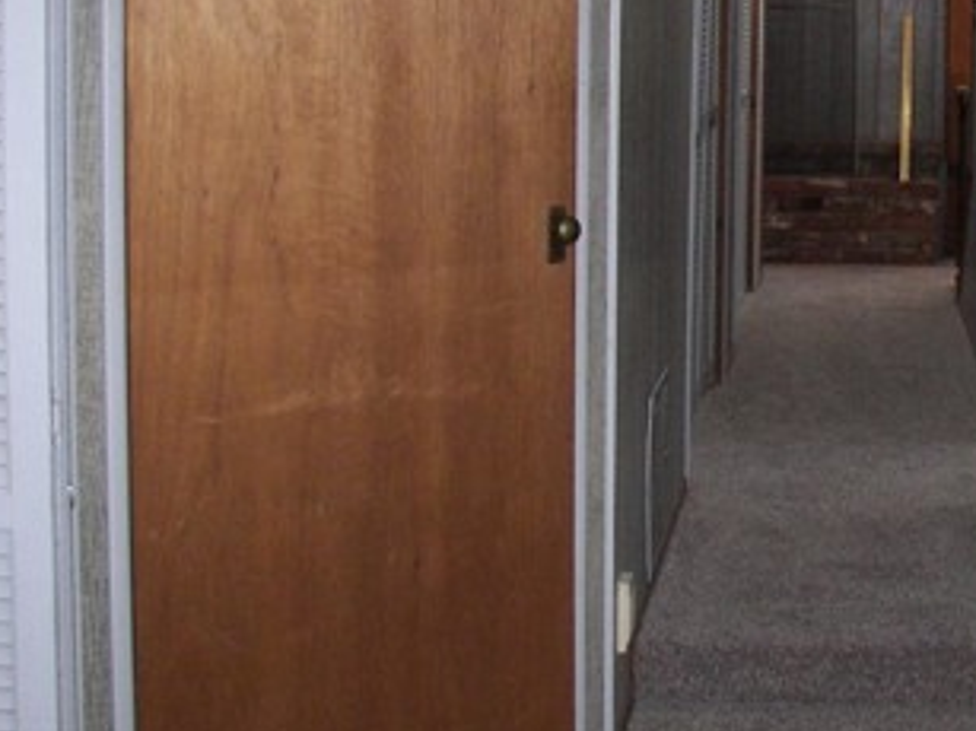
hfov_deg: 25.4
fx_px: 2114
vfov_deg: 19.6
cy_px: 242
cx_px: 820
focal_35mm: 75
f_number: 2.8
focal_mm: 6
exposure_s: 1/30
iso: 160
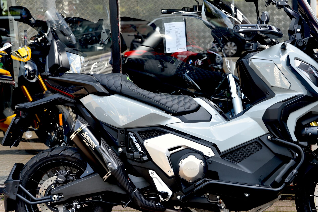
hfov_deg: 24.1
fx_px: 742
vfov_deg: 16.3
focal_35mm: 84
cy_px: 122
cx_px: 204
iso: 100
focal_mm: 62
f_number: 4.5
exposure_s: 1/80
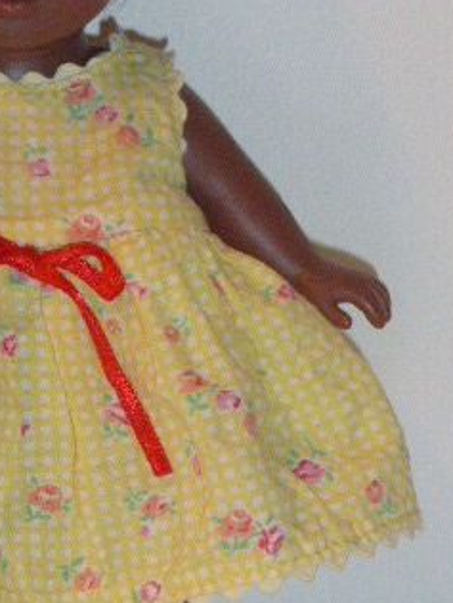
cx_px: 50
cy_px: 182
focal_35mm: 140
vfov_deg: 14.0
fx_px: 2438
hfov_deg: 10.6
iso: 500
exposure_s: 1/60
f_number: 4.9
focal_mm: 11.7
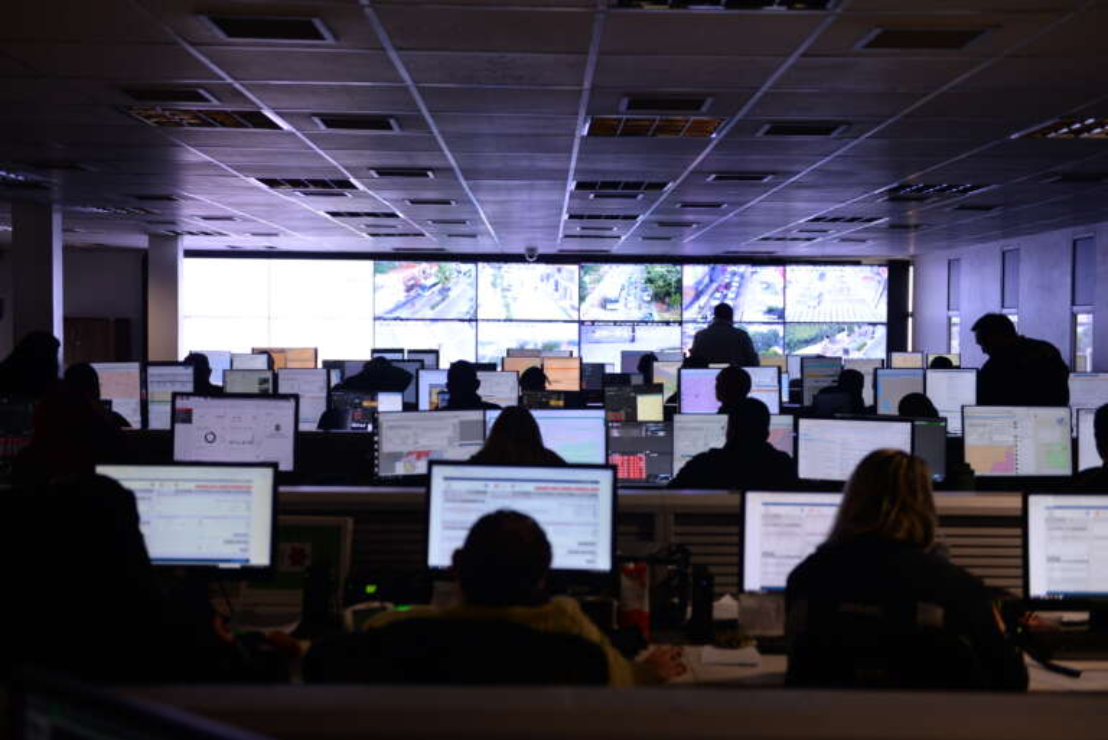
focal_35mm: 48
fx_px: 1478
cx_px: 554
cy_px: 370
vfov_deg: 28.1
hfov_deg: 41.1
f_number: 2.8
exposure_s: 1/160
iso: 1000
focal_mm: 48
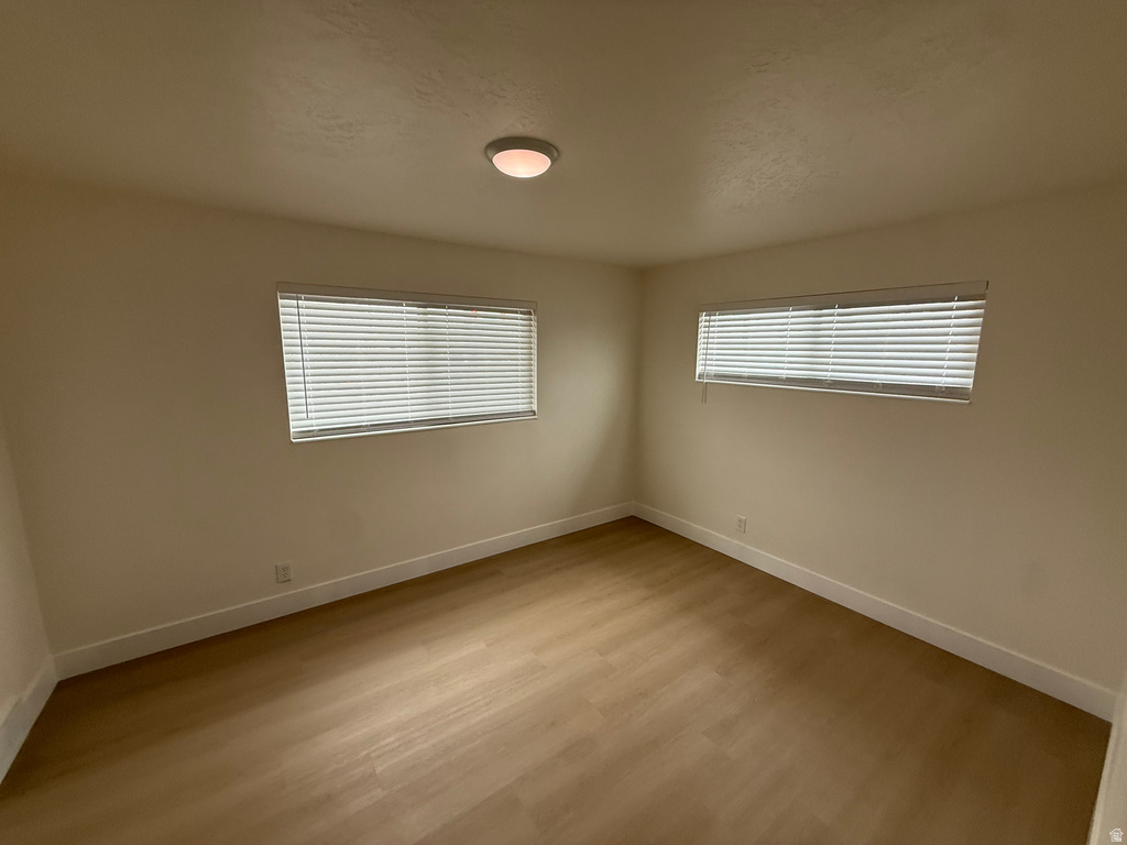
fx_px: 456
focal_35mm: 14
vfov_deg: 85.7
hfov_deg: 102.1
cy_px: 422
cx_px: 564
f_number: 2.2
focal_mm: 2.22
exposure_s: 1/120
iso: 160
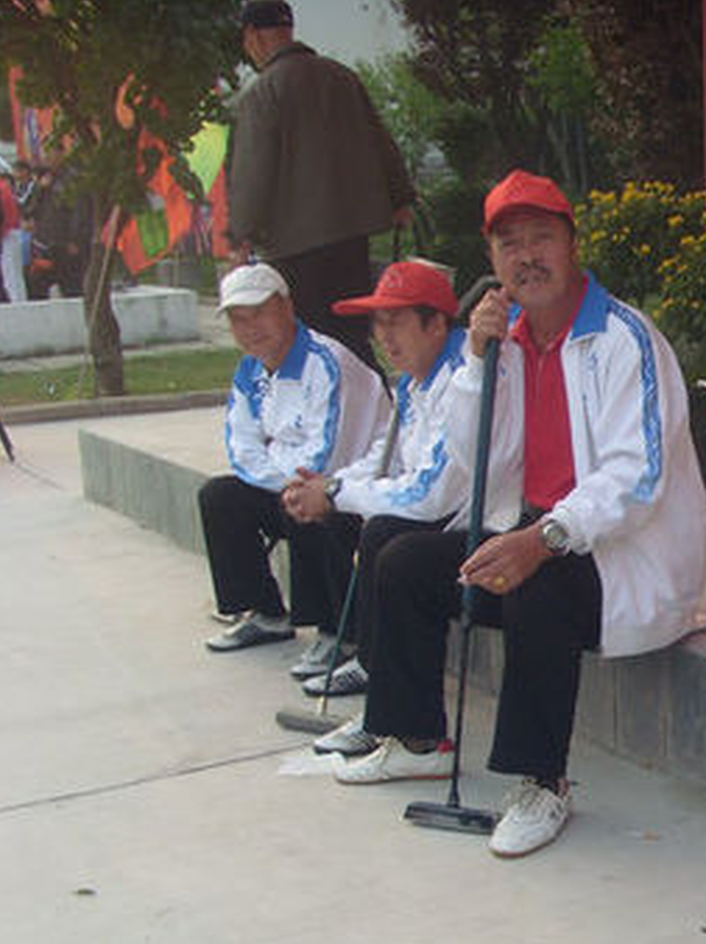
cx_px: 826
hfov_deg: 21.4
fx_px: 1743
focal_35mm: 64
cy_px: 626
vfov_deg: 30.1
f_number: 3.5
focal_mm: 6
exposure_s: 1/125
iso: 80
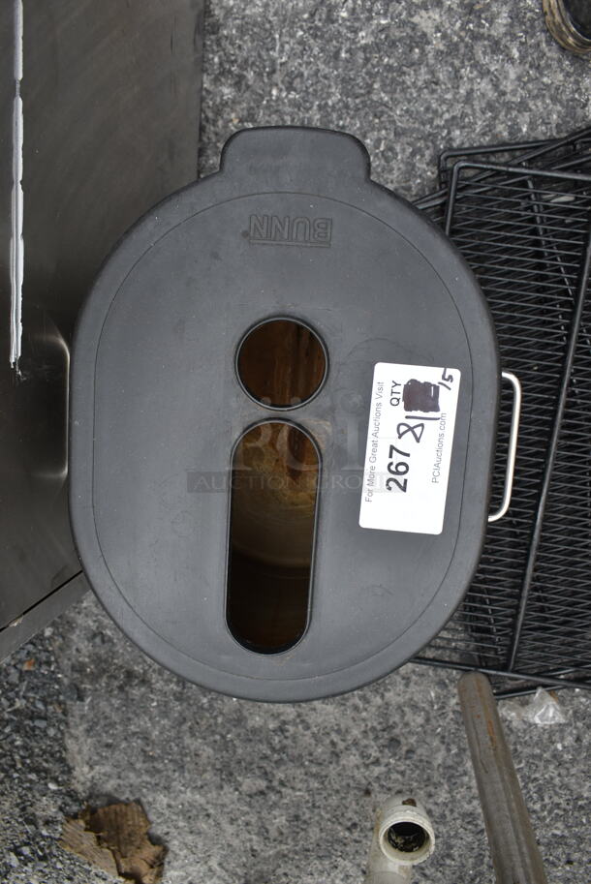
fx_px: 738
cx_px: 296
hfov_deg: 43.7
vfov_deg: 61.9
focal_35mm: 30
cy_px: 442
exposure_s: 1/160
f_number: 6.3
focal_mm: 20
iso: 100
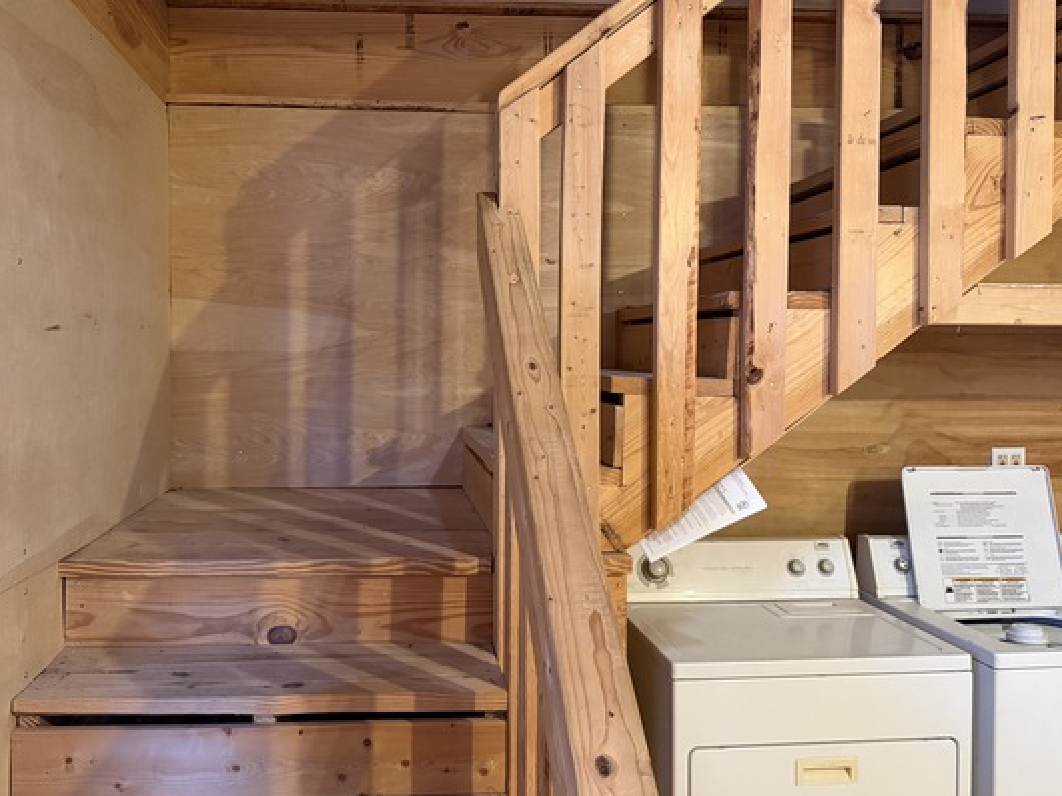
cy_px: 369
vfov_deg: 48.2
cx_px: 457
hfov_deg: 61.4
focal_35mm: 29
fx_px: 889
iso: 800
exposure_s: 1/60
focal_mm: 6.76
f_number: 1.78
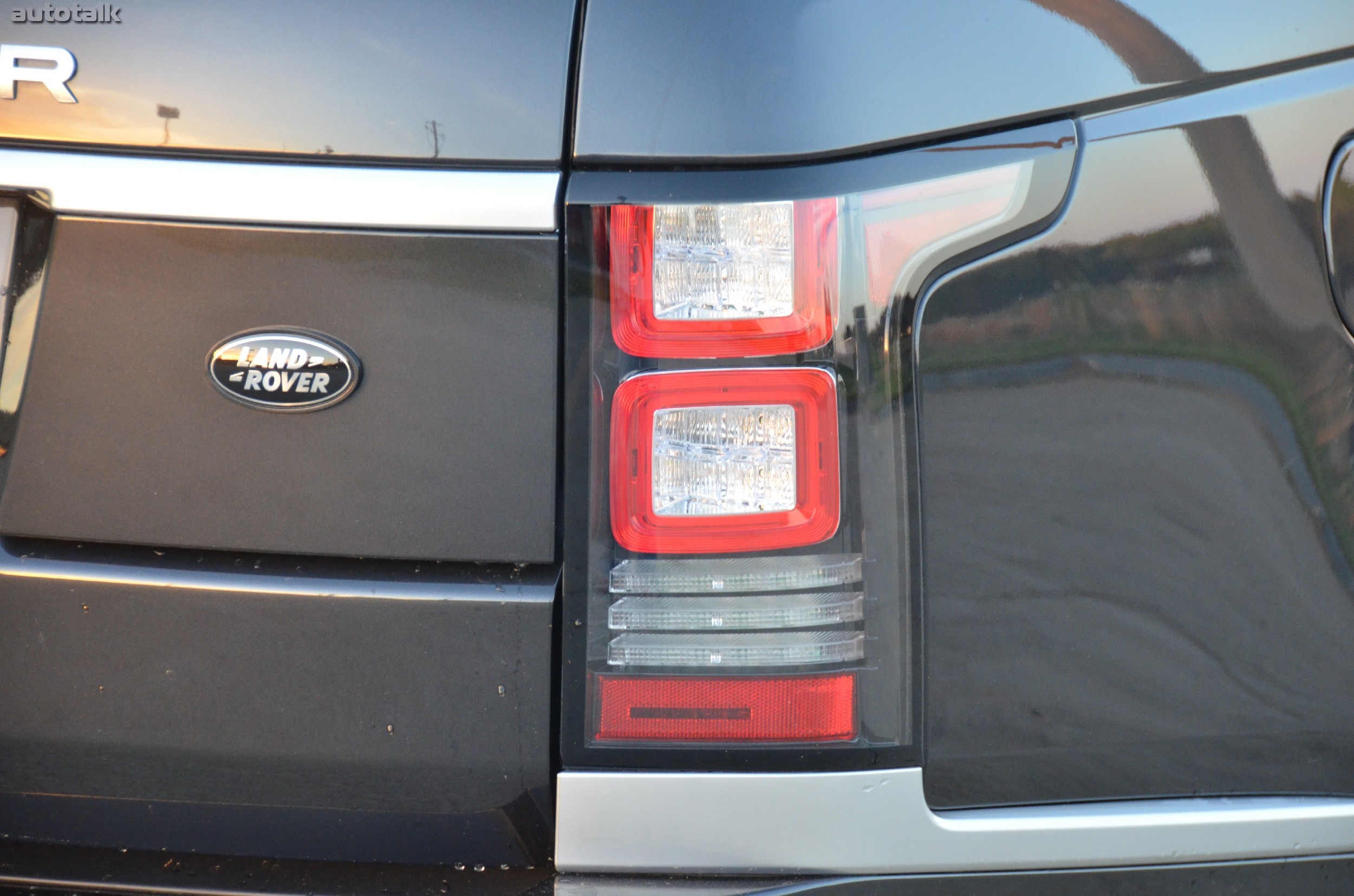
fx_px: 5067
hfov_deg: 15.2
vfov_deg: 10.1
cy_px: 448
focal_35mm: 135
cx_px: 677
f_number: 5.3
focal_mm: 90
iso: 1600
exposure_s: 1/100
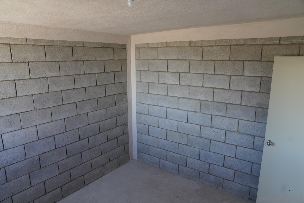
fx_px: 203
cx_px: 152
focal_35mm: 24
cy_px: 102
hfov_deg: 73.7
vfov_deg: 53.1
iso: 640
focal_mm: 24
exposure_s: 1/160
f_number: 4
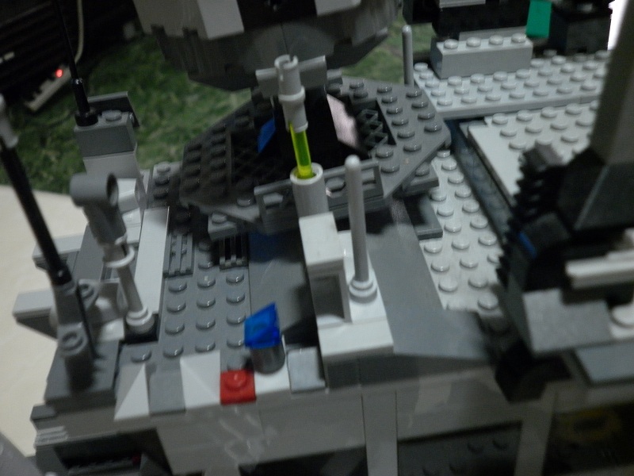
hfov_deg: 51.4
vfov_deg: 39.7
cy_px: 238
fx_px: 659
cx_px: 317
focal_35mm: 36
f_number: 3.1
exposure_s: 1/8
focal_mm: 6.5
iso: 320
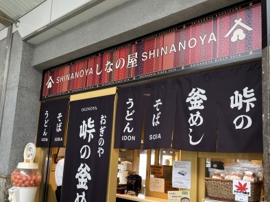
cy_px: 121
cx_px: 142
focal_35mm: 33
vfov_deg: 42.7
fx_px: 257
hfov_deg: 55.4
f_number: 1.6
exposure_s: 1/120
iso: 125
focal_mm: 5.1
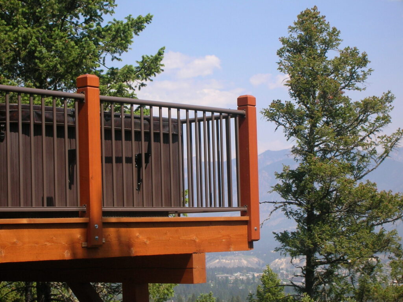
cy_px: 151
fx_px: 1047
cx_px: 202
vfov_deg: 16.4
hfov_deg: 21.8
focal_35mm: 90
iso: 50
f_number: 7.6
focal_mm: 15
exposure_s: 1/127
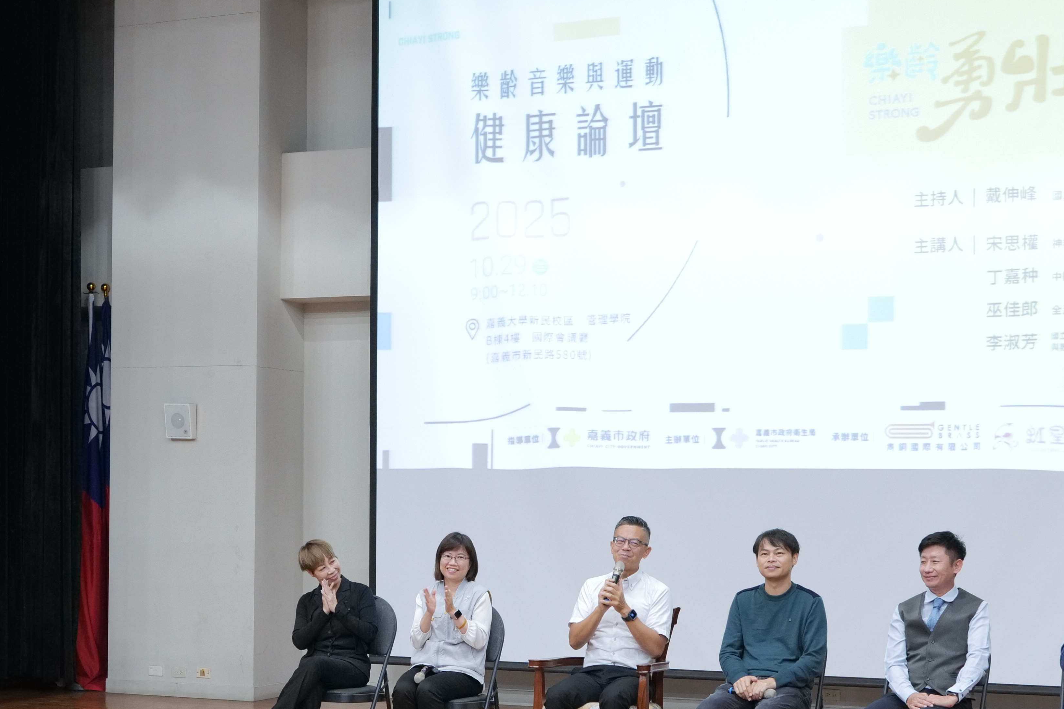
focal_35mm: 66
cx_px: 506
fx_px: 1951
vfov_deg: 20.5
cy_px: 479
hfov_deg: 30.5
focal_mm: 36
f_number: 5
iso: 4000
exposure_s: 1/80
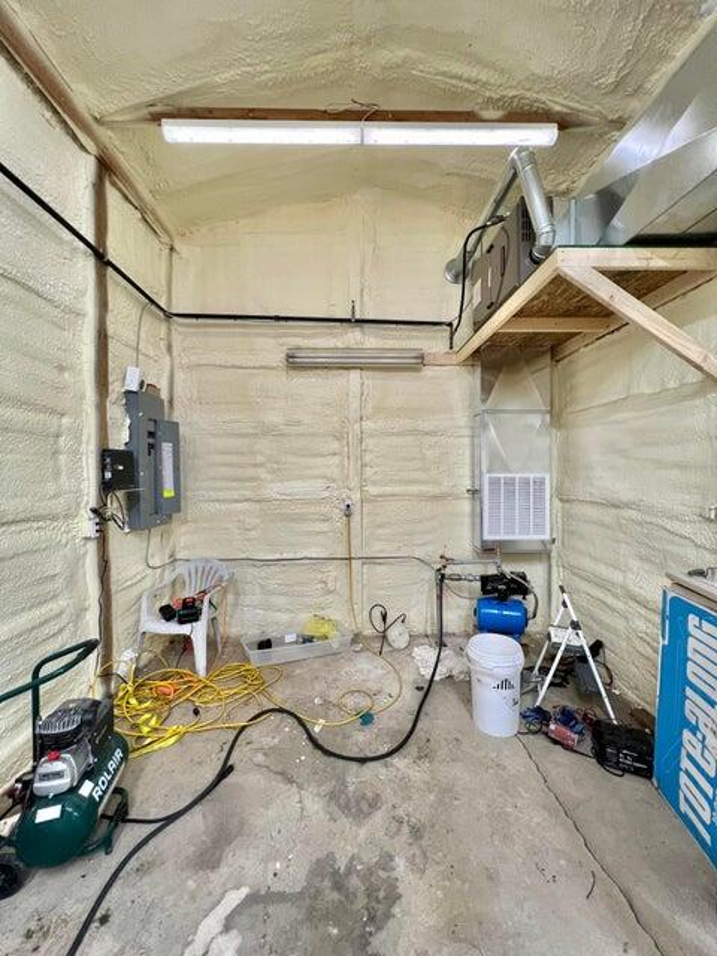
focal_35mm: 13
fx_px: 359
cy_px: 478
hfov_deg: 89.9
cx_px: 358
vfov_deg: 106.2
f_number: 1.8
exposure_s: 1/60
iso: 160
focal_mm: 1.57
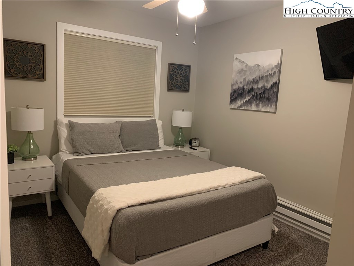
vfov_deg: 53.1
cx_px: 177
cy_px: 133
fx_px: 266
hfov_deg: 67.3
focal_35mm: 26
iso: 400
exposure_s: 1/30
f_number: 1.8
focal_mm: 4.25
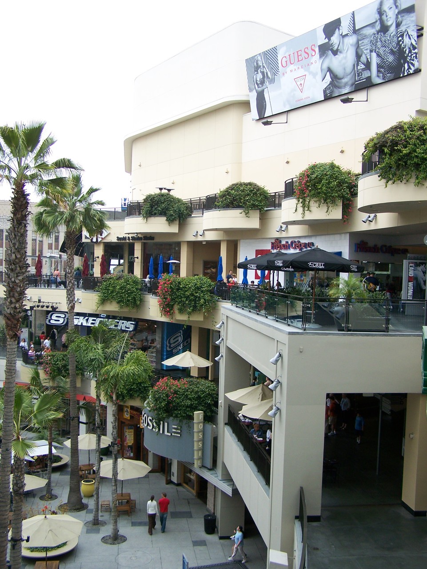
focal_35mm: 38
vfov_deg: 49.0
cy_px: 284
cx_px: 214
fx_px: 625
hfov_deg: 37.7
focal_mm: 6.3
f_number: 2.8
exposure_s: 1/400
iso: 80
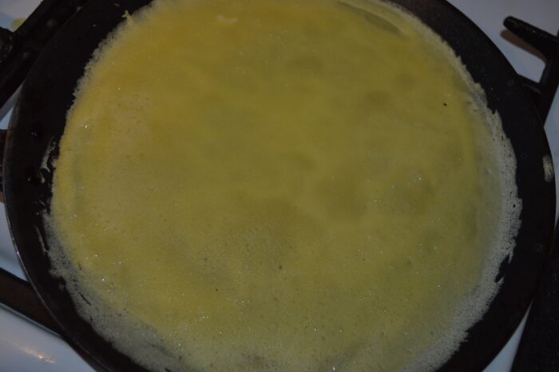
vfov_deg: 29.8
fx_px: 698
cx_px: 280
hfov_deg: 43.6
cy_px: 186
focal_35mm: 45
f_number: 4.5
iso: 400
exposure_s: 1/60
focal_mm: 30
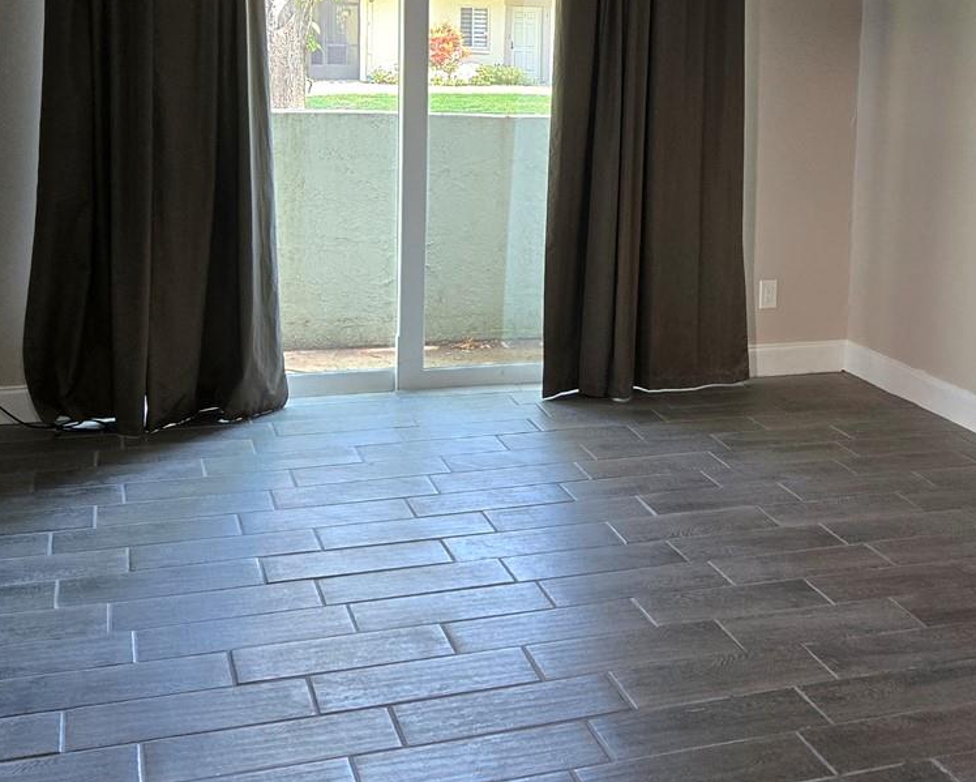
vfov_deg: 30.9
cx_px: 598
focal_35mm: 48
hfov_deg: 38.6
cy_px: 191
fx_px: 1387
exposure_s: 1/120
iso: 320
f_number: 1.8
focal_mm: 5.4
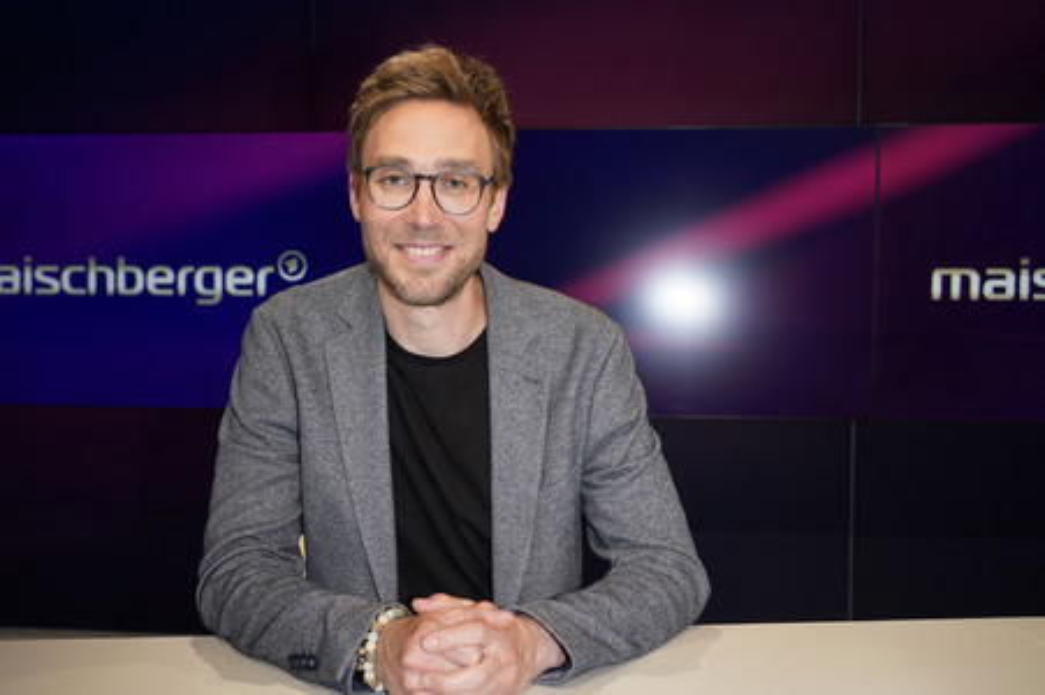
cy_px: 348
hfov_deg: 49.6
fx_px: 1131
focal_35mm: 39
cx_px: 522
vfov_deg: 34.2
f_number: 5.6
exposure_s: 1/160
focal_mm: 39
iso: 2000
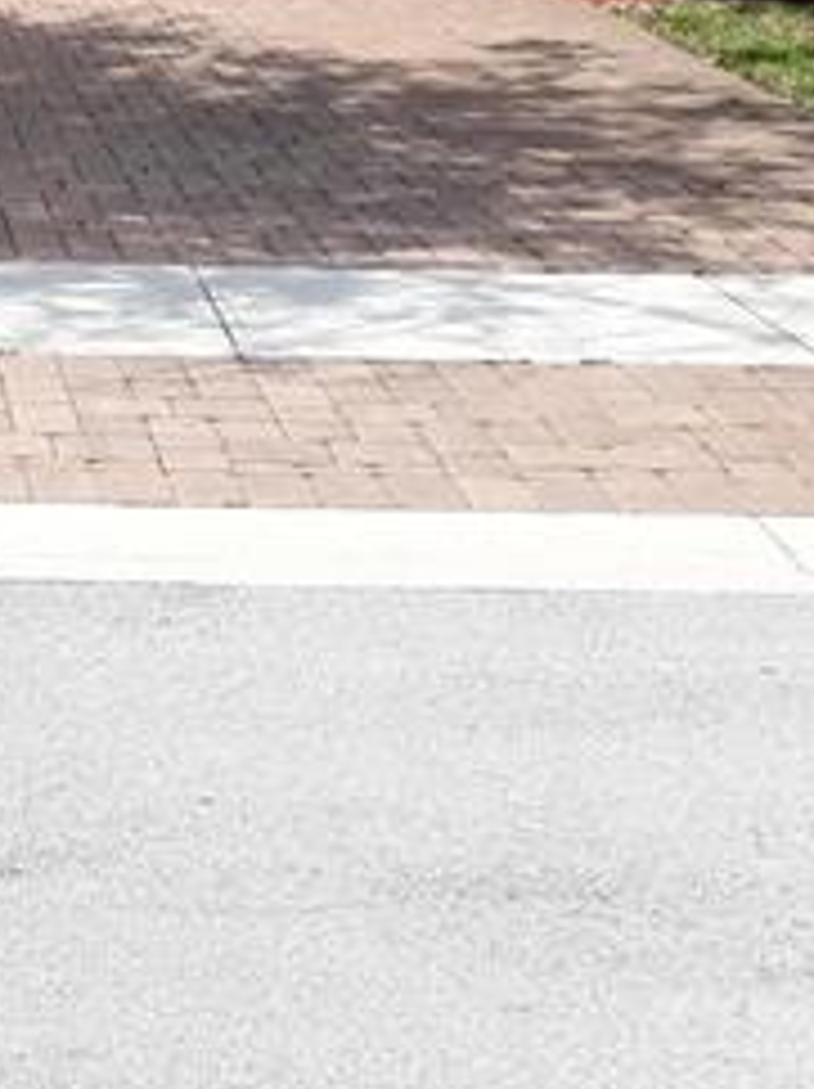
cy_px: -356
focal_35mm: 89
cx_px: -391
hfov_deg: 15.4
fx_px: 2795
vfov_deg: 20.1
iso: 40
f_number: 1.7
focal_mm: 3.7
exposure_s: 1/1105
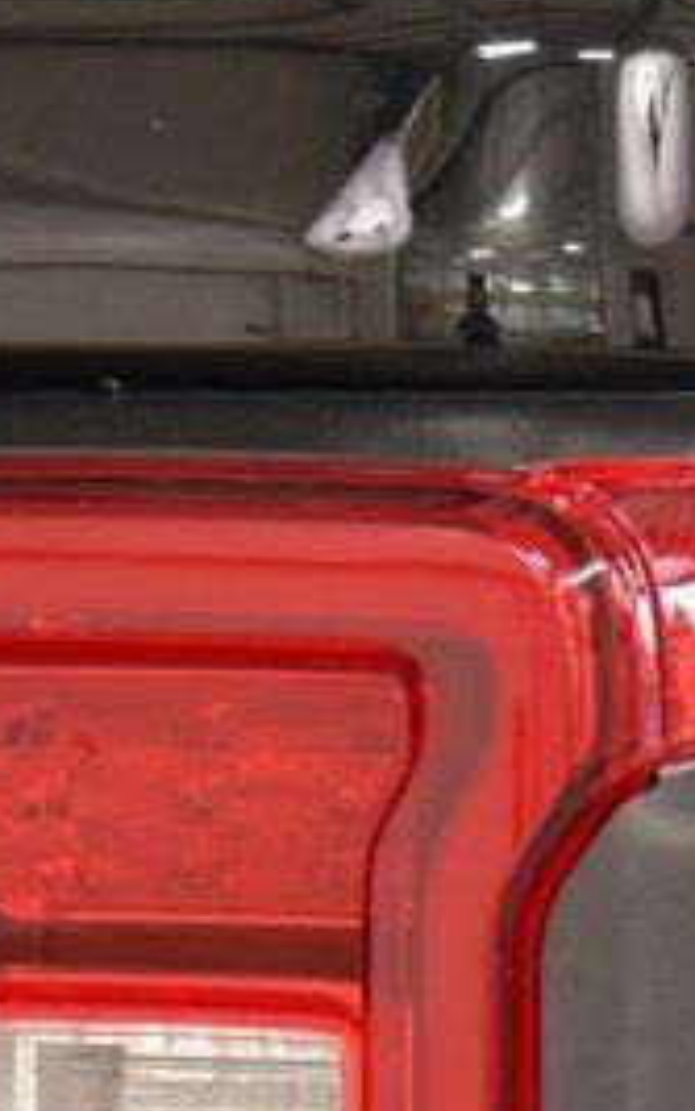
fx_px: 12449
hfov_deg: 3.2
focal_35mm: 411
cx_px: 279
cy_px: 1159
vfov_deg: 5.1
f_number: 5
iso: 1600
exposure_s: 1/30
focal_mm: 70
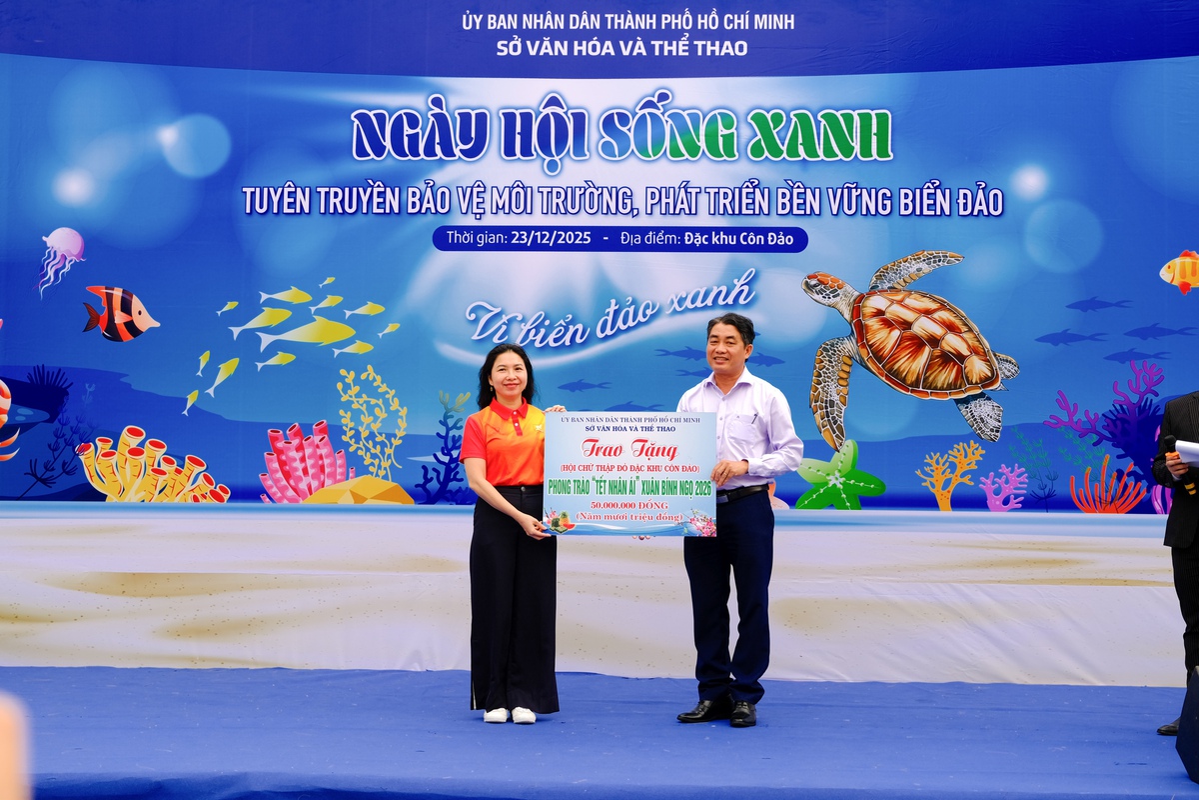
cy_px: 400
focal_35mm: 51
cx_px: 600
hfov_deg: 38.9
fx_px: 1698
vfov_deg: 26.5
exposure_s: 1/200
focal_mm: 34.2
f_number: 3.6
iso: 125
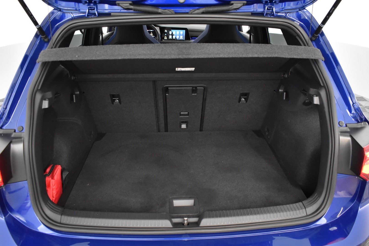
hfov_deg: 67.4
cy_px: 123
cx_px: 184
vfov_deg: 47.9
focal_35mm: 27
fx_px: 277
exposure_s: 1/30
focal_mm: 18
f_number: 3.5
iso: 2200
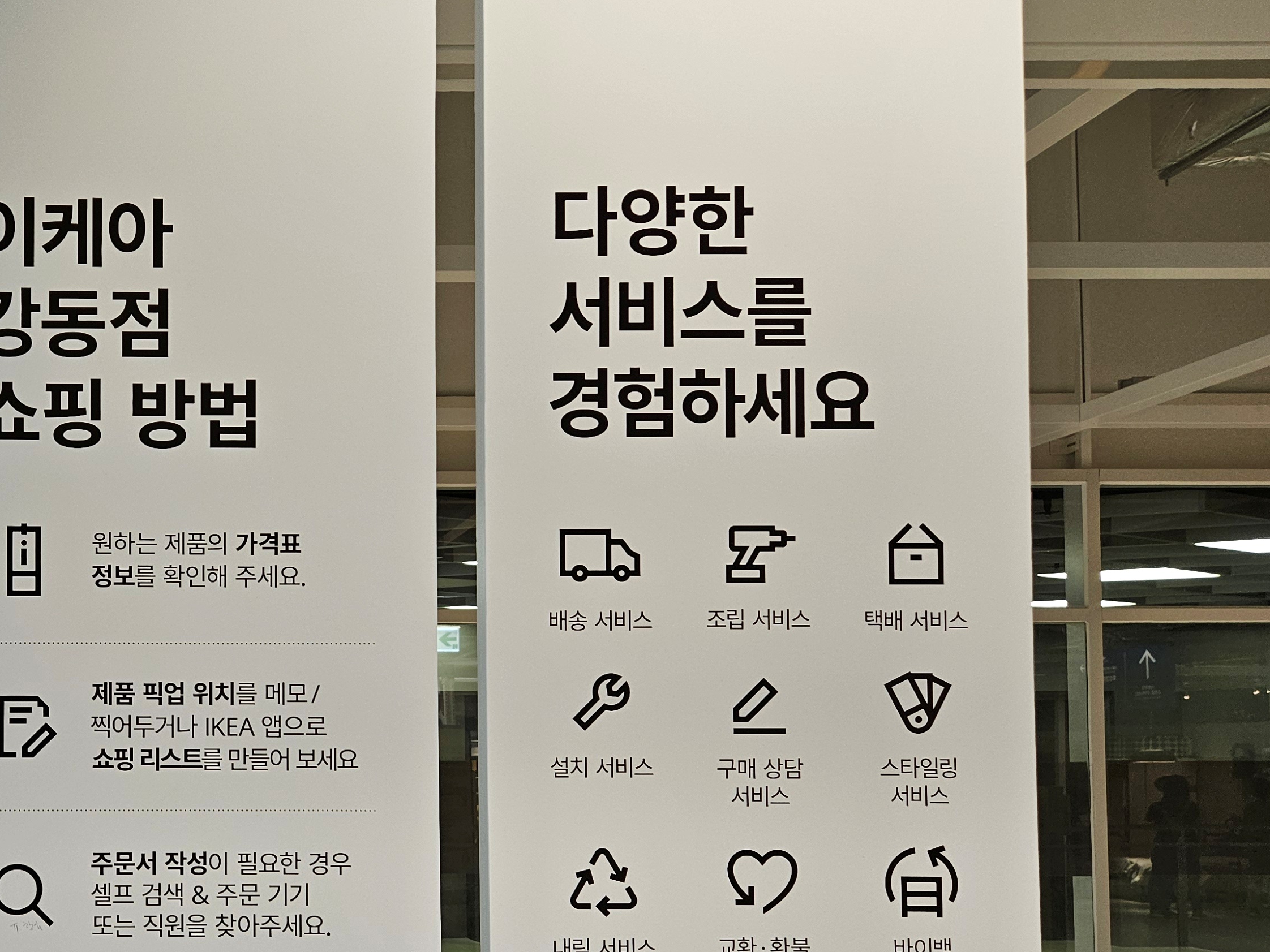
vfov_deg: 34.6
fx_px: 1504
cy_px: 679
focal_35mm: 41
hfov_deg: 42.5
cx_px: 160
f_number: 1.8
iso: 125
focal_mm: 5.4
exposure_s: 1/120
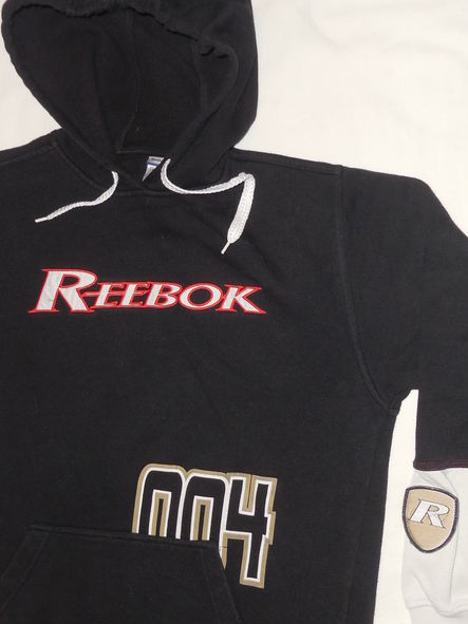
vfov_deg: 42.8
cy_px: 370
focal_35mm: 44
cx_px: 185
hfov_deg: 32.8
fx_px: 793
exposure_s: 1/25
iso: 200
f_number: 3.5
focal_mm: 4.6
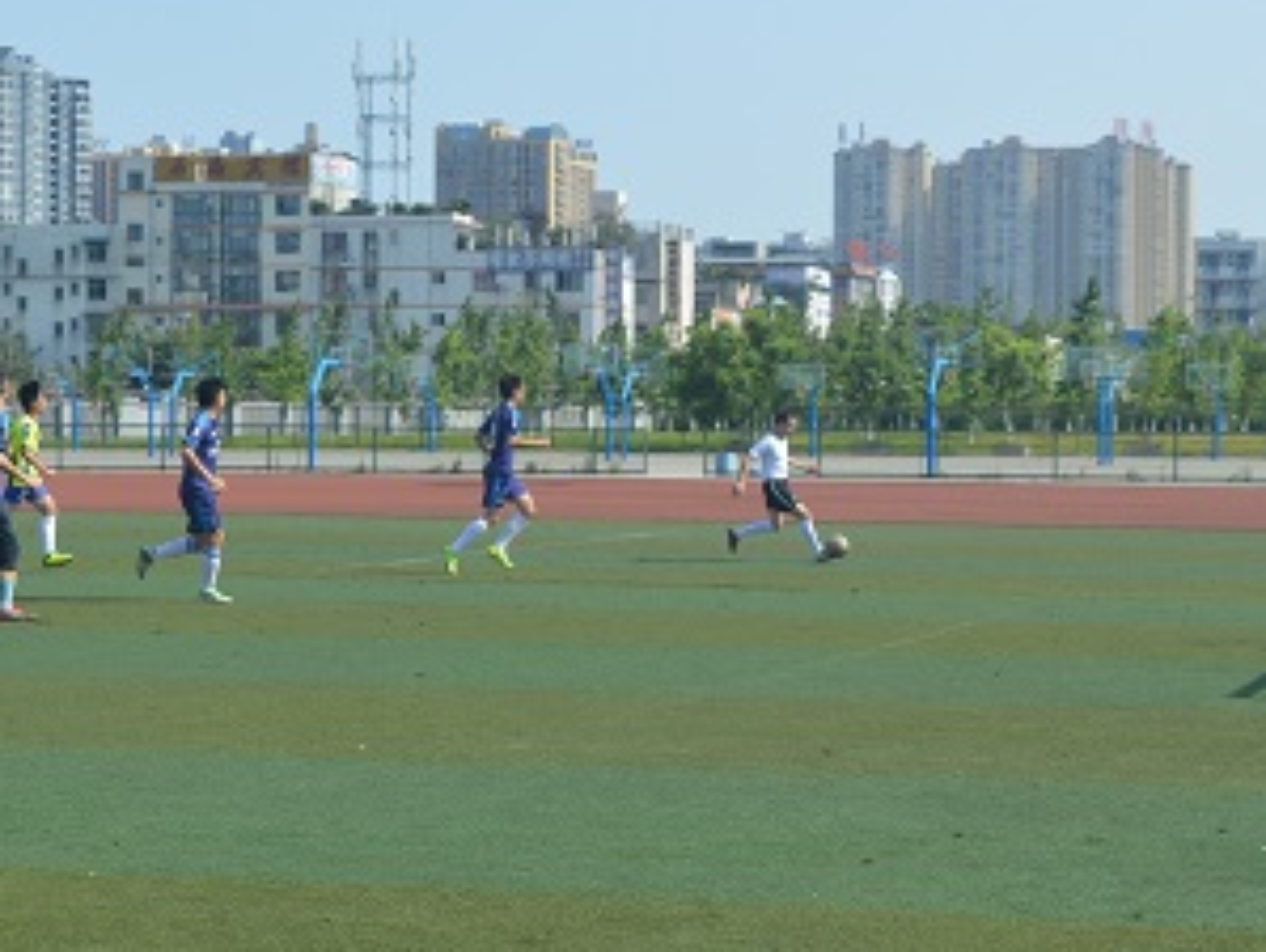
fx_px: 3698
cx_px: 546
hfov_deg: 19.4
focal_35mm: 101
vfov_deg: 14.7
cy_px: 470
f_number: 7.1
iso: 100
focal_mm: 42
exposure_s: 1/250
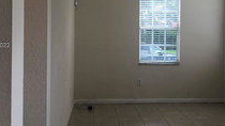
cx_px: 147
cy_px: 46
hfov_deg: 33.6
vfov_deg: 19.4
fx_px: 370
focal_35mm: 62
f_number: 1.8
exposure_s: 1/120
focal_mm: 3.99
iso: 32
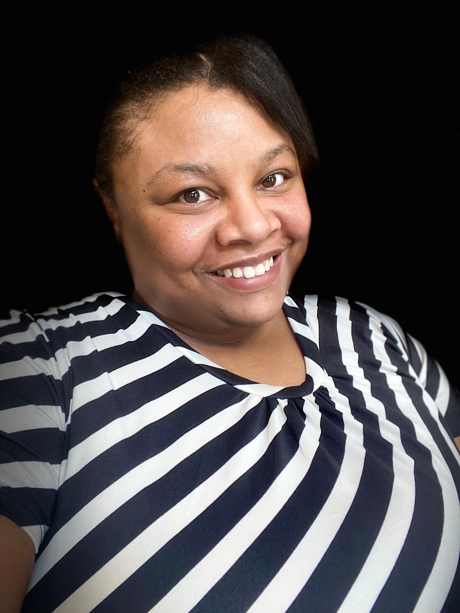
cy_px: 306
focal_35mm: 30
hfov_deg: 46.8
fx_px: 532
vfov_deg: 60.0
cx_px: 230
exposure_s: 1/60
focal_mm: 2.71
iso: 200
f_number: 2.2
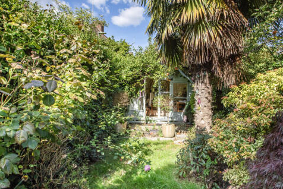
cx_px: 156
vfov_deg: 57.2
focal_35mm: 22
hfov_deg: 78.3
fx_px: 173
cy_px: 104
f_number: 8
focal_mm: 16
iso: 320
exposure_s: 1/640
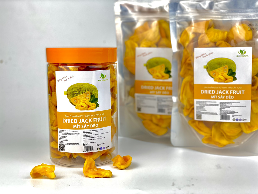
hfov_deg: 36.8
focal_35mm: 52
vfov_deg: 28.0
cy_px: 97
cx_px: 129
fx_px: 388
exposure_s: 1/133
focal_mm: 6
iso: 20
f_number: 2
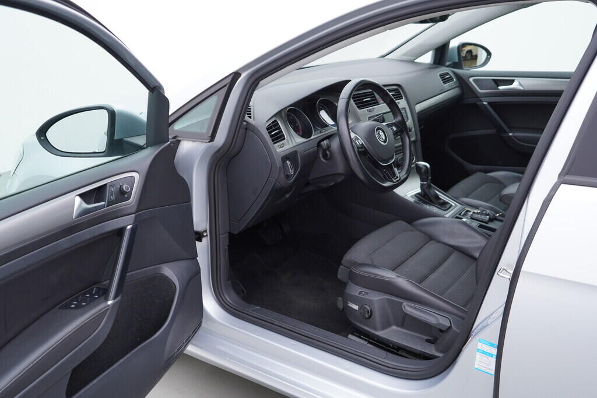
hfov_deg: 53.1
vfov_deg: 36.9
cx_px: 298
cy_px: 199
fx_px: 597
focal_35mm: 36
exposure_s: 1/50
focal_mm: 24
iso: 125
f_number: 3.2
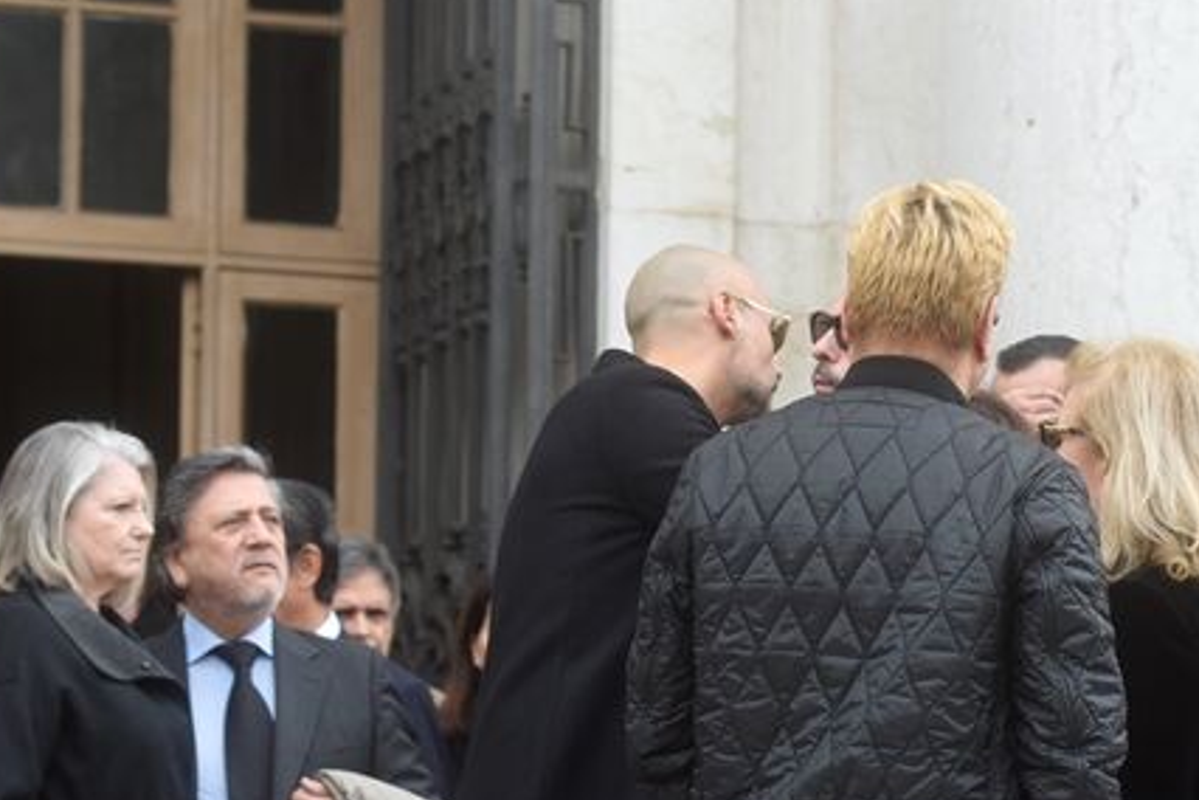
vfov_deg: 7.5
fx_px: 6094
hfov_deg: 11.2
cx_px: 901
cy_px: 728
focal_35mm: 183
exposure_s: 1/640
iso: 800
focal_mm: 98
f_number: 5.6
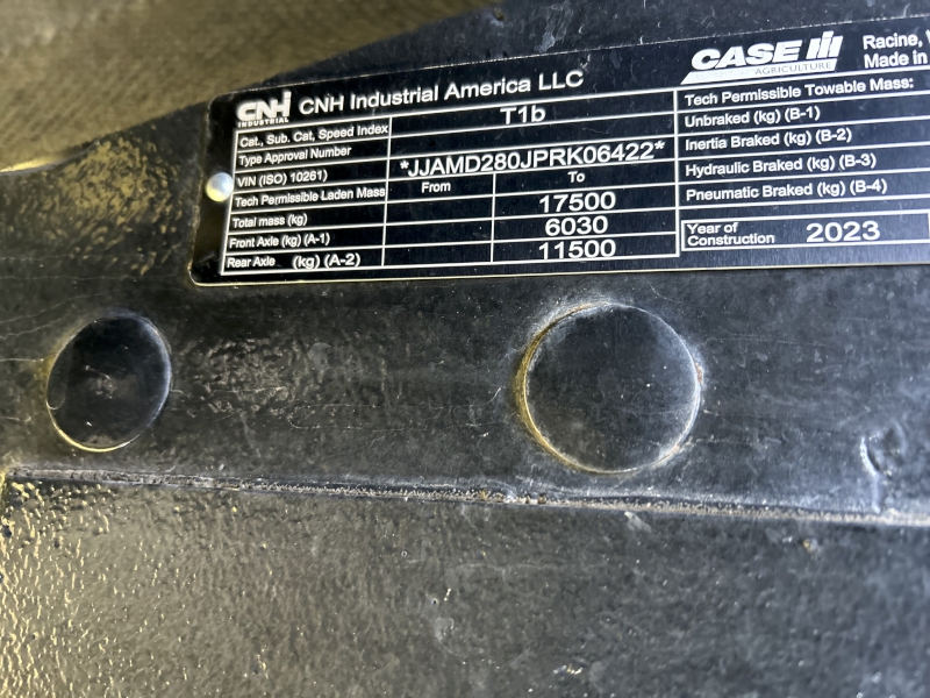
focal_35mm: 26
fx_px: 699
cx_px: 465
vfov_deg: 53.1
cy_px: 349
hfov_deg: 67.3
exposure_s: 1/60
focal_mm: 5.7
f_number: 1.5
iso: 500
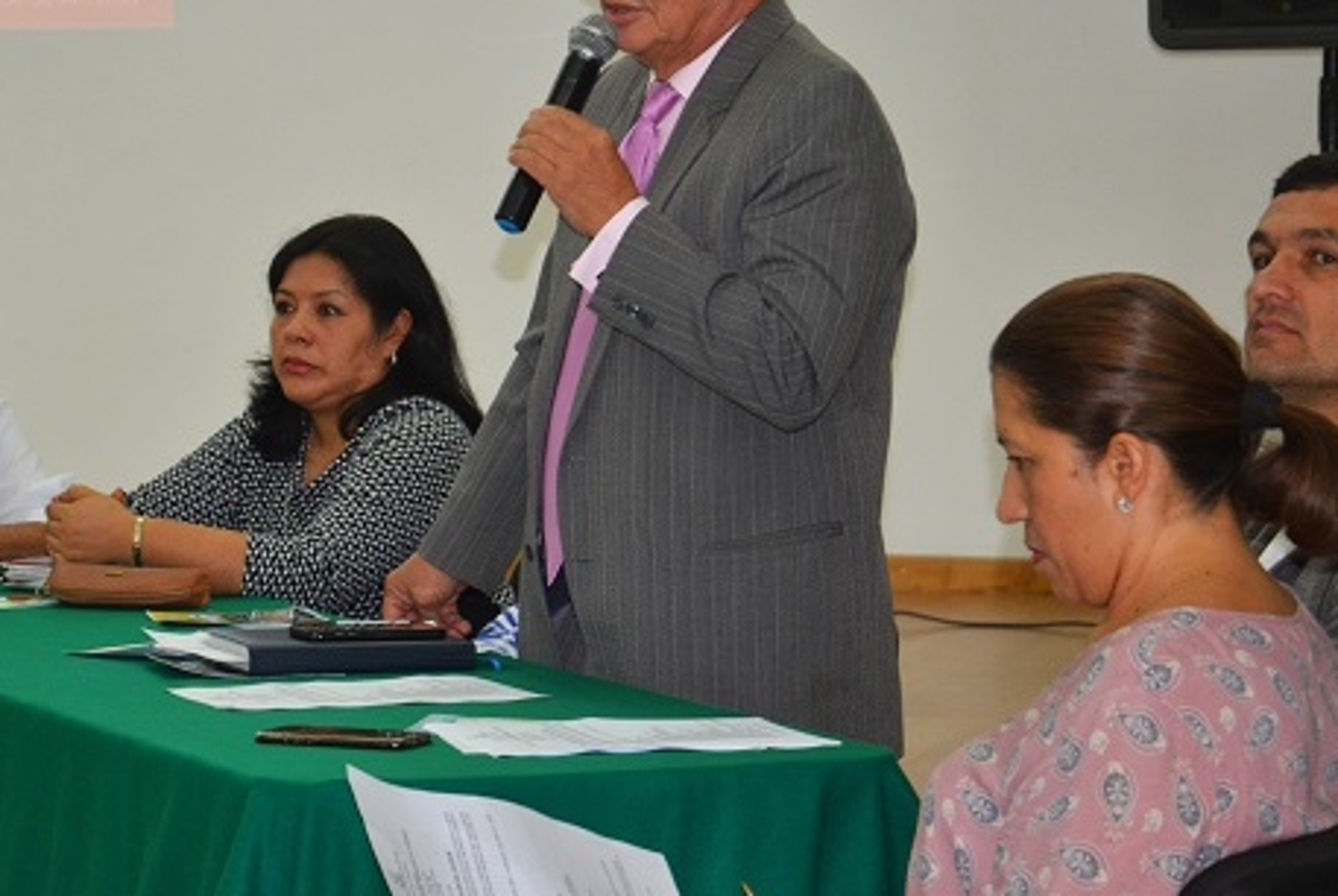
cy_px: 278
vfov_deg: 9.4
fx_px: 5470
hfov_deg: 13.9
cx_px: 507
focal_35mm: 147
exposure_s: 1/60
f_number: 5.3
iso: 800
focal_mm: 70
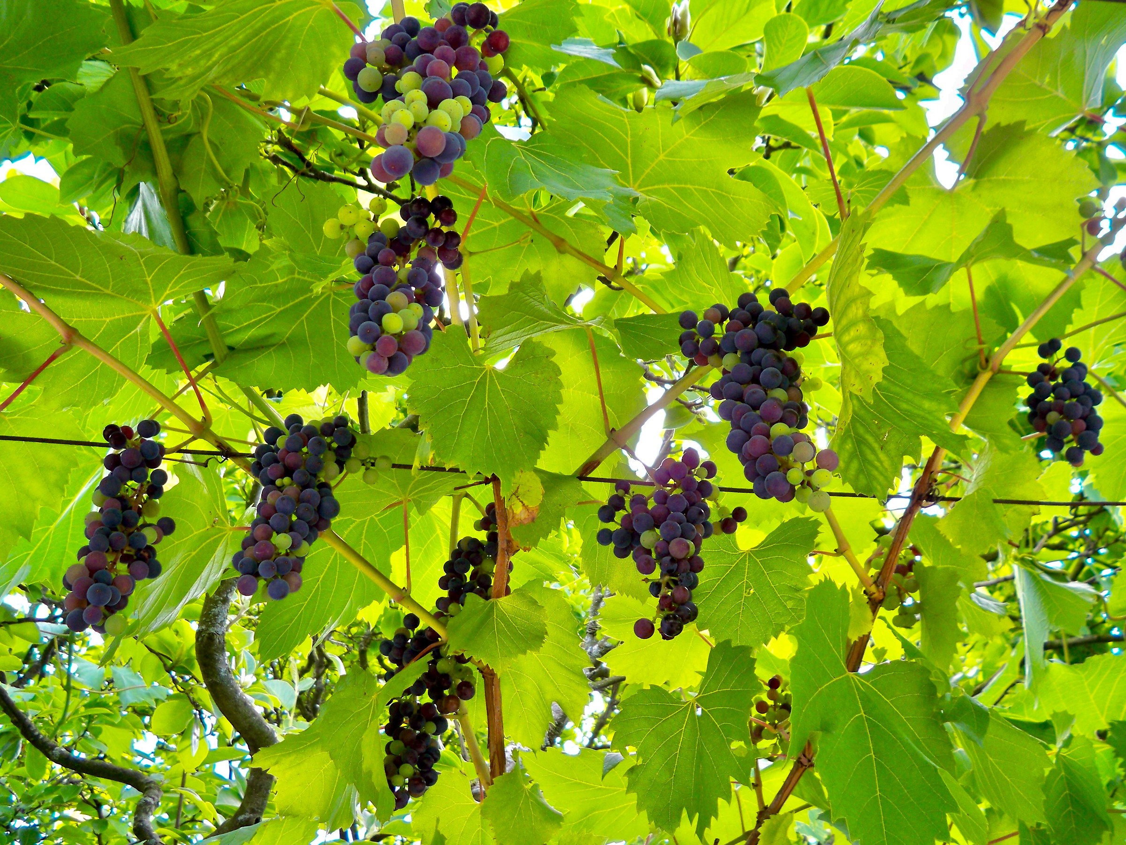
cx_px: 563
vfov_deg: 40.7
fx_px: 1138
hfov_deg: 52.6
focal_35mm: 35
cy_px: 422
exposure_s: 1/60
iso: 80
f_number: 3.1
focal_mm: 6.3
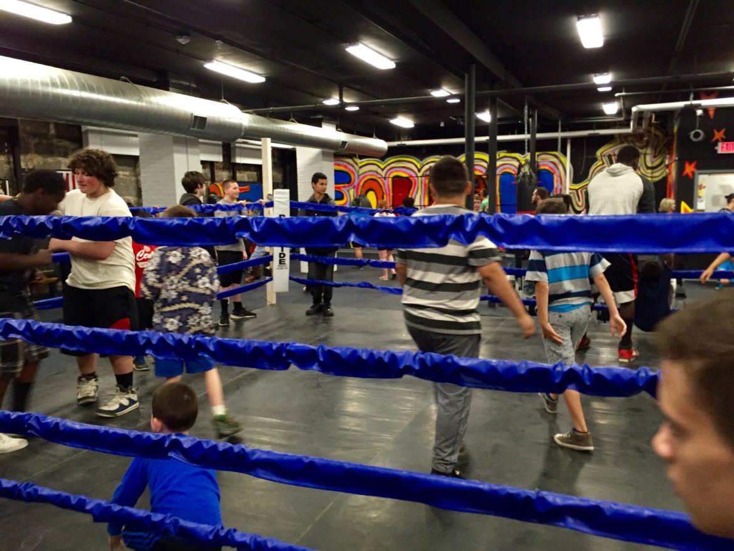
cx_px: 367
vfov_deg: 48.2
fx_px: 615
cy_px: 276
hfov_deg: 61.6
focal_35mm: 29
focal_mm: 4.15
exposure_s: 1/30
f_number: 2.2
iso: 200
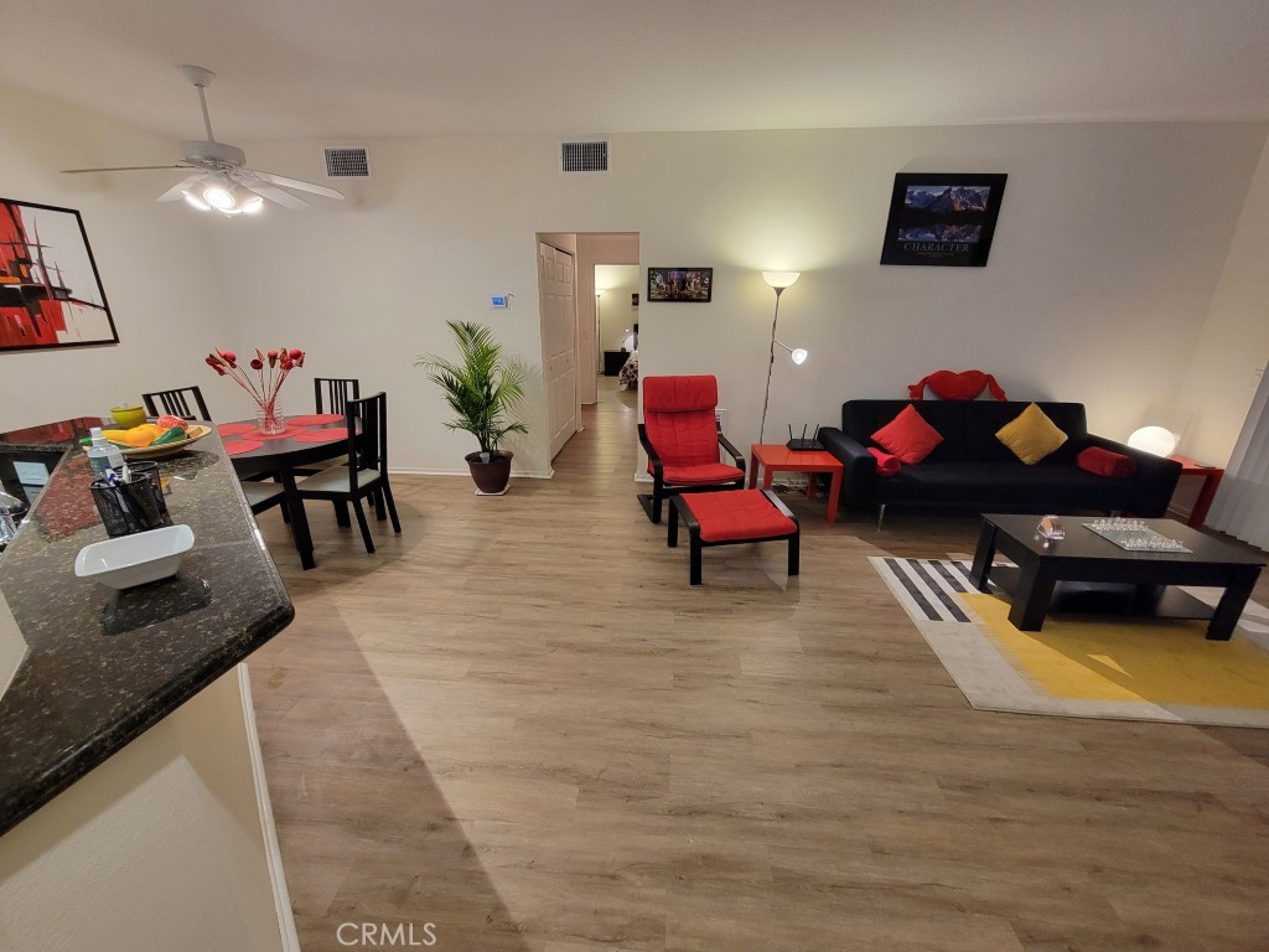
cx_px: 634
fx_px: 477
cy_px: 476
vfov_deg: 89.9
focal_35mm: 13
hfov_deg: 106.2
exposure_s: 1/60
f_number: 2.2
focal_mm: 2.2
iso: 400
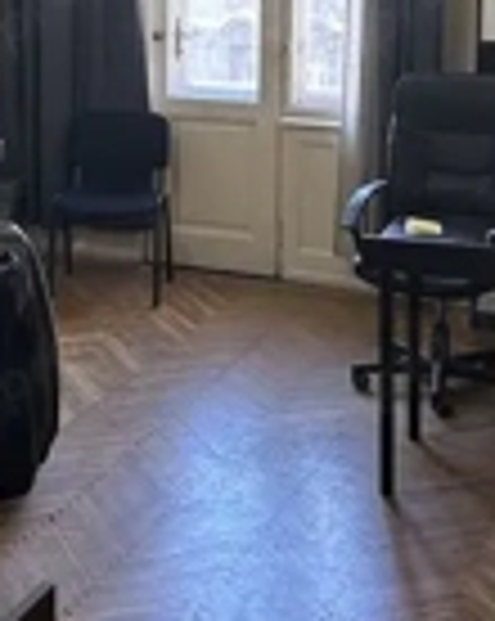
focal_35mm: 68
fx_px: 1248
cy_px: 63
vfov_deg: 27.0
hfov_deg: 21.8
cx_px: 36
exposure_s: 1/107
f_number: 1.78
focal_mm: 6.86
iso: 250
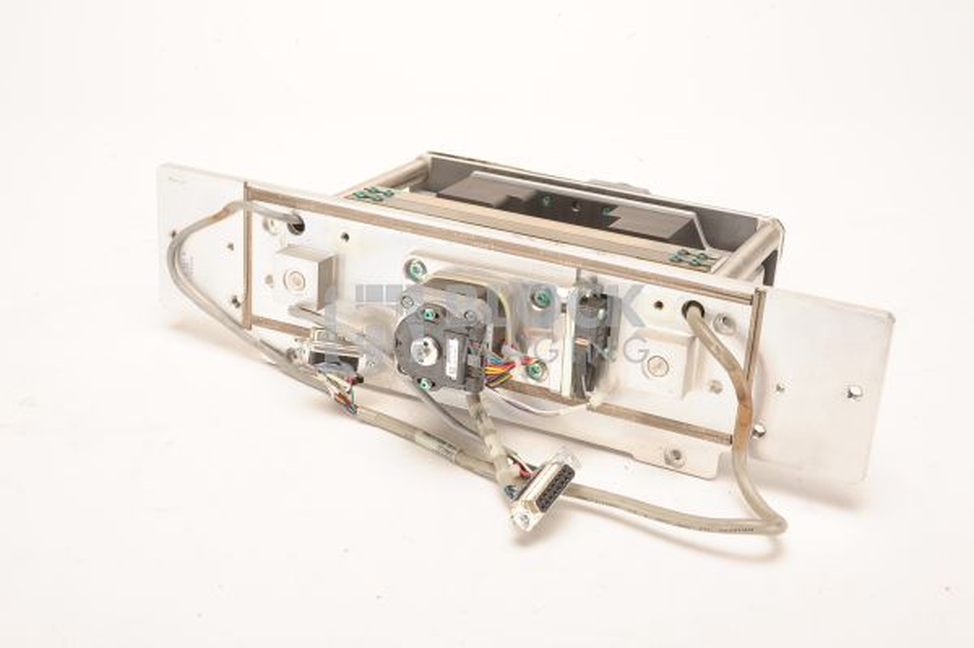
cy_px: 324
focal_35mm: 50
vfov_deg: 26.9
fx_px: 1352
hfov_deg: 39.6
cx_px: 487
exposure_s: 1/125
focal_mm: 50
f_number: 16
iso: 320
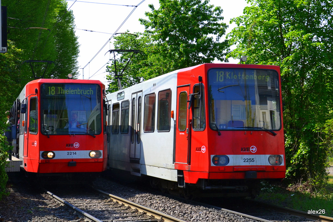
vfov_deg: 23.8
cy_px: 111
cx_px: 166
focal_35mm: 57
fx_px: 527
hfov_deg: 35.1
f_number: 11
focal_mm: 38
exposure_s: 1/400
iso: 400
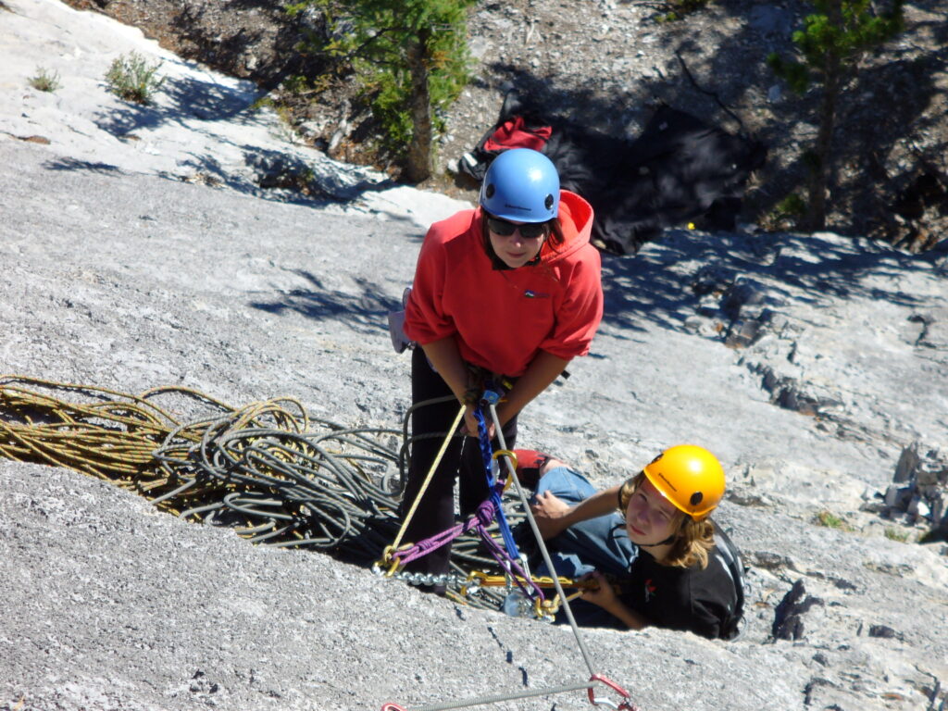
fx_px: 5395
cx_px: 474
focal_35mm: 197
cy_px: 356
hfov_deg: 10.0
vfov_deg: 7.5
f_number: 4.4
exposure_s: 1/320
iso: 64
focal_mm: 32.5
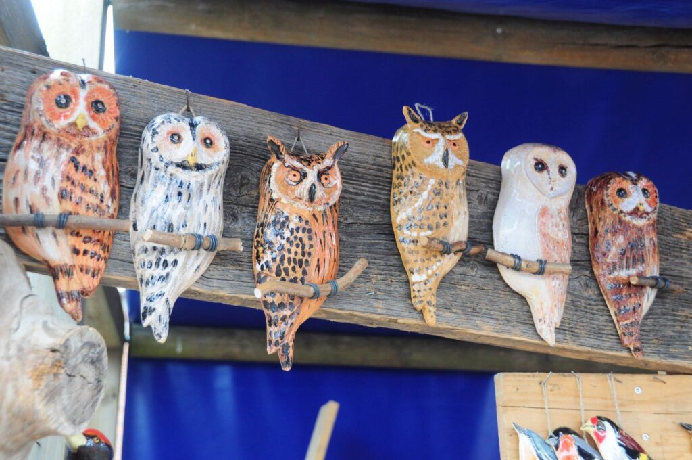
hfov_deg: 41.2
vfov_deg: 28.0
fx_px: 921
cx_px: 346
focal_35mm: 48
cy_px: 230
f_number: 4.5
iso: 500
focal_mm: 32
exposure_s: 1/80
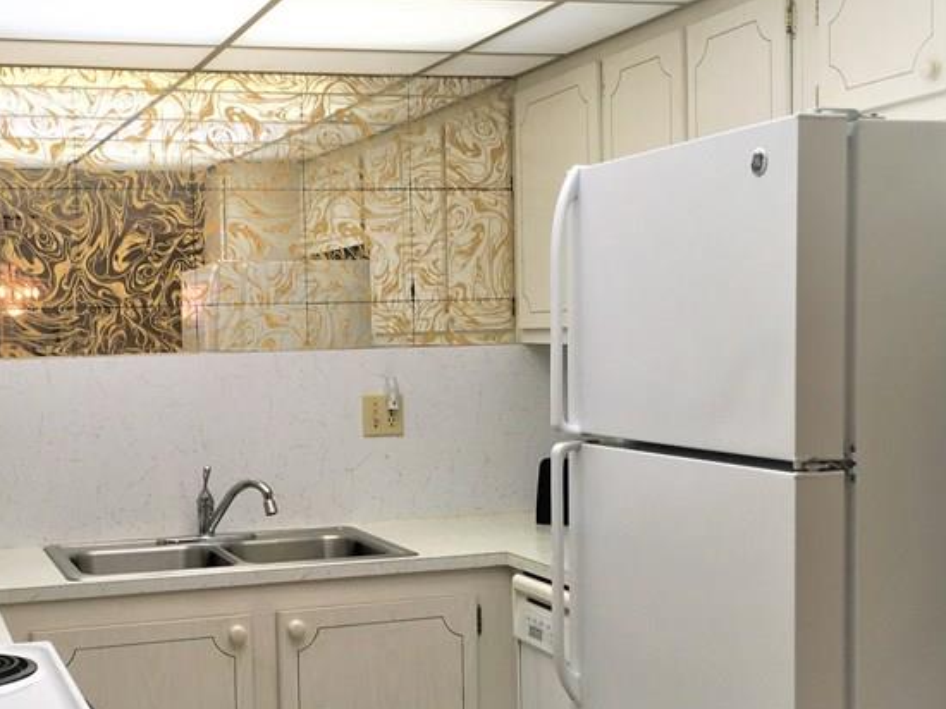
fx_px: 1475
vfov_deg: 26.9
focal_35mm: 54
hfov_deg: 35.2
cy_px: 439
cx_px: 316
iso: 32
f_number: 2.2
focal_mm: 4.15
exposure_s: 1/60
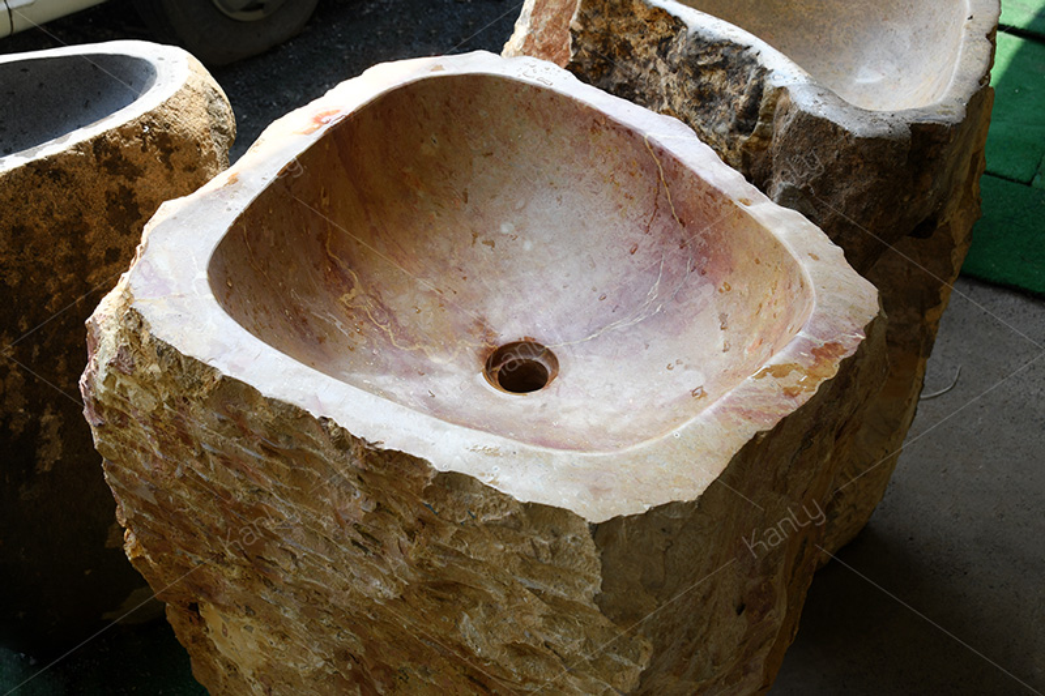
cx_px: 522
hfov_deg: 57.2
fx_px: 958
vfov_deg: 40.0
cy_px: 348
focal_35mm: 33
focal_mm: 22
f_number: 8
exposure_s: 1/100
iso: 125
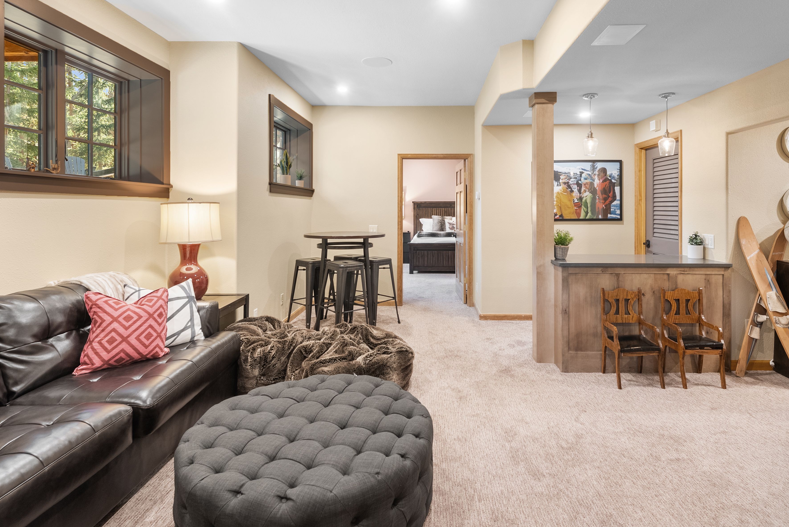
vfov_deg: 64.3
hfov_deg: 86.9
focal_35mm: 19
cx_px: 419
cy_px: 220
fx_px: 416
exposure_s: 1/1.25
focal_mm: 15.8
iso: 250
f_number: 7.1
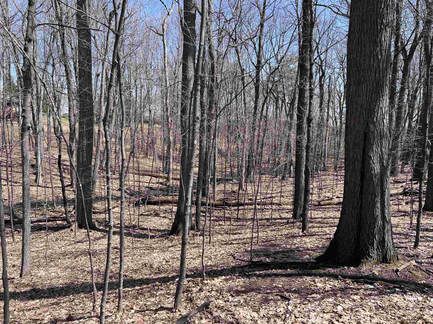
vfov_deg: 53.1
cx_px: 216
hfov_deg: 67.3
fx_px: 325
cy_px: 162
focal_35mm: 26
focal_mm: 5.7
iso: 50
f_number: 1.5
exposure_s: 1/1575
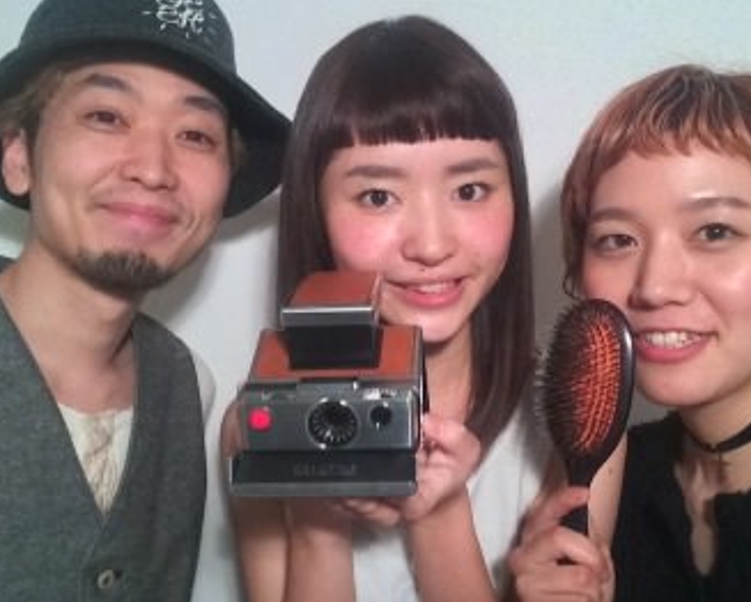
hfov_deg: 49.0
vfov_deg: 40.1
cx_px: 407
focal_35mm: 37
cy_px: 326
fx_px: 823
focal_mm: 2.15
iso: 800
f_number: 2.4
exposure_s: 1/15
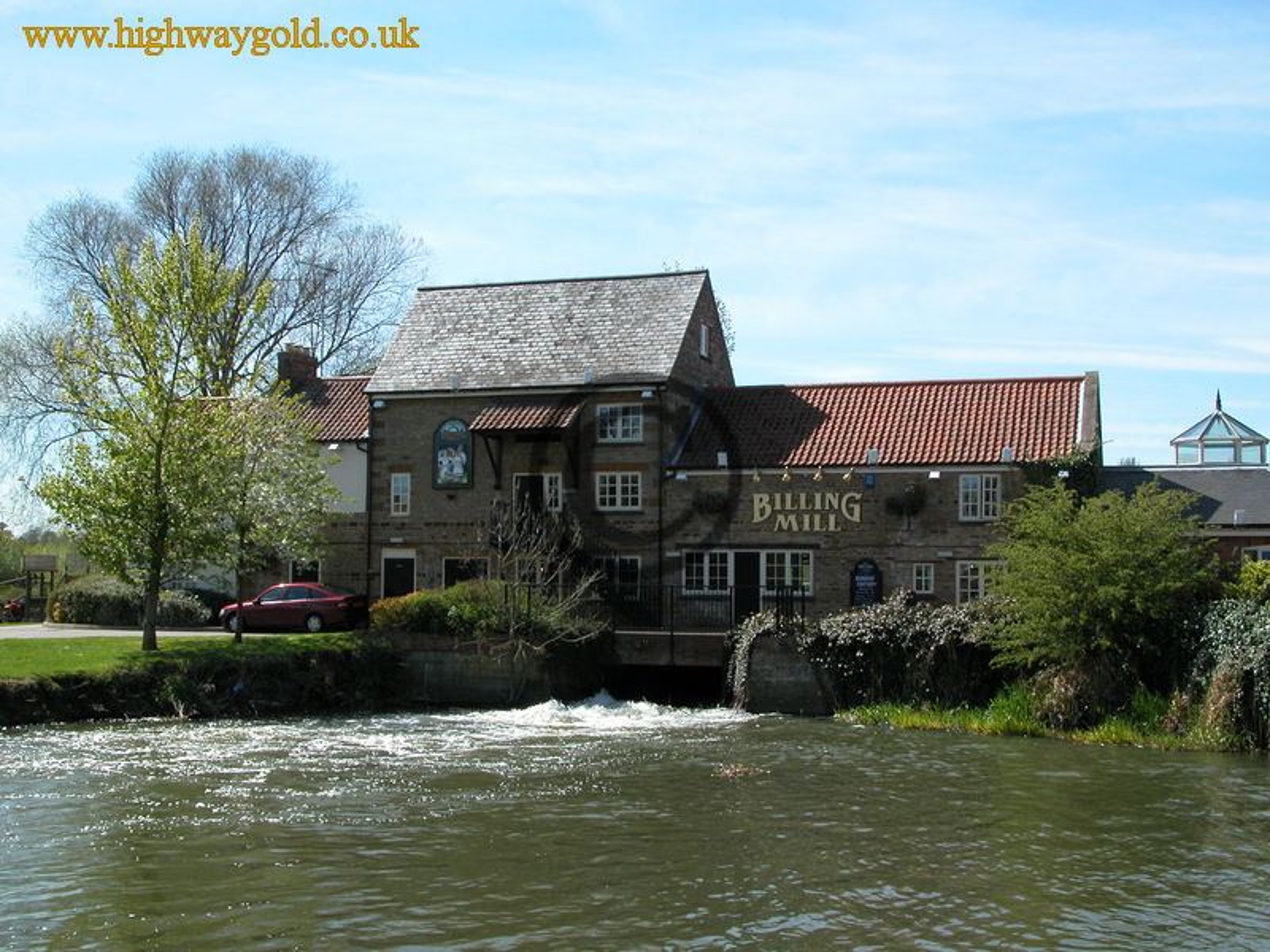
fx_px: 1688
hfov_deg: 41.2
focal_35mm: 46
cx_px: 635
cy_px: 476
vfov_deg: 31.5
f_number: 6.7
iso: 100
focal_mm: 11.6
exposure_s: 1/253
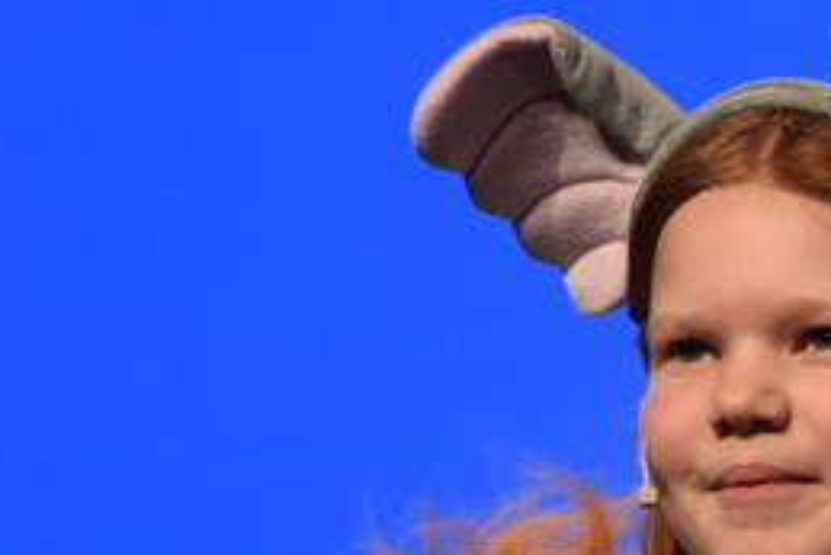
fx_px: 19192
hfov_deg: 2.5
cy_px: 659
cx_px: 799
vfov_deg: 1.7
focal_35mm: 831
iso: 800
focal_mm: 140
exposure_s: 1/160
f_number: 5.6
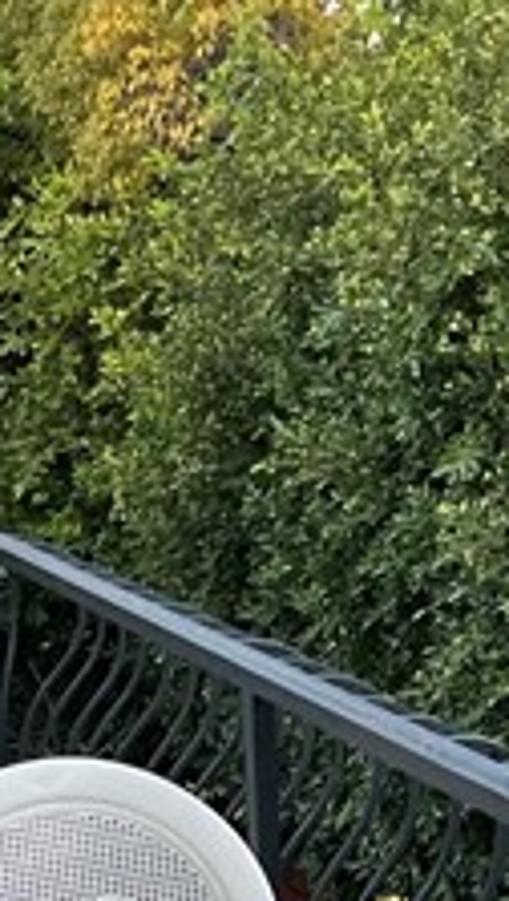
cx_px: 566
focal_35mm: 65
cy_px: 566
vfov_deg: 32.2
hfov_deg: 17.9
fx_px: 1554
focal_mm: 1.57
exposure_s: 1/99
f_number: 1.8
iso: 200
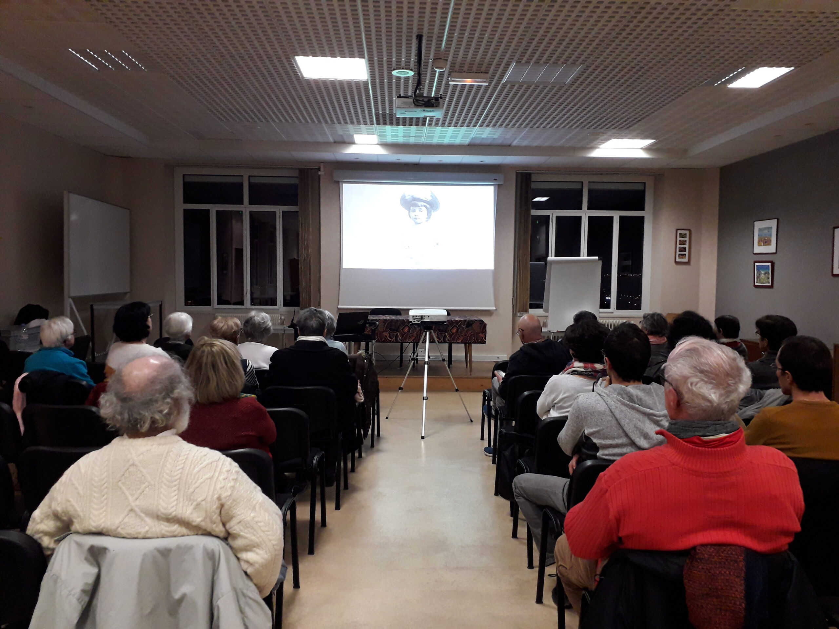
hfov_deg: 65.3
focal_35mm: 27
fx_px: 654
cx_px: 420
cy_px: 314
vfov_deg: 51.4
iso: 200
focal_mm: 3.6
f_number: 1.9
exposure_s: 1/50
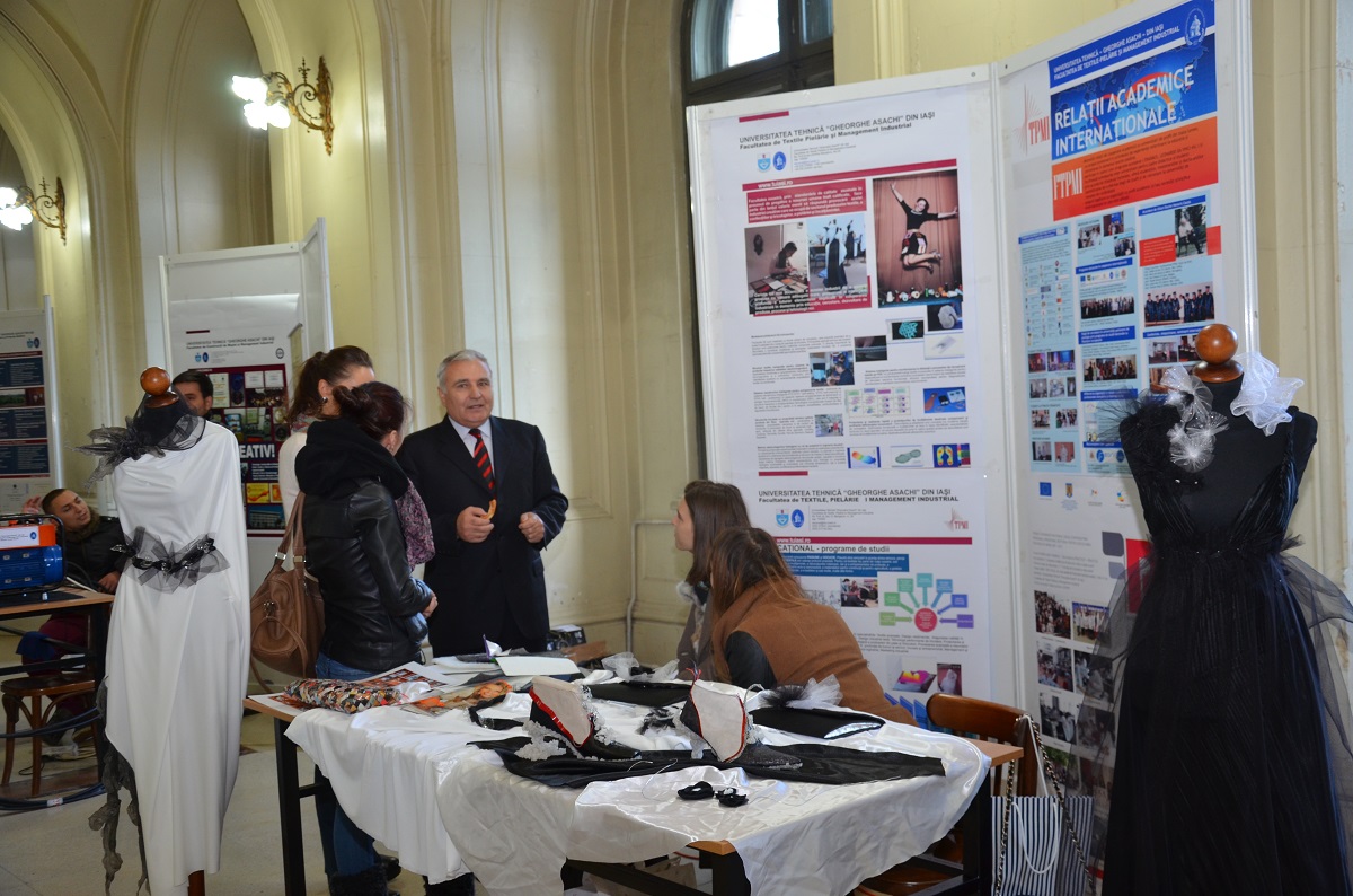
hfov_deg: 51.4
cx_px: 676
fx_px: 1406
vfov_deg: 35.3
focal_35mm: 38
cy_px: 448
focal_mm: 25
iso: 450
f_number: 4
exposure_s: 1/60
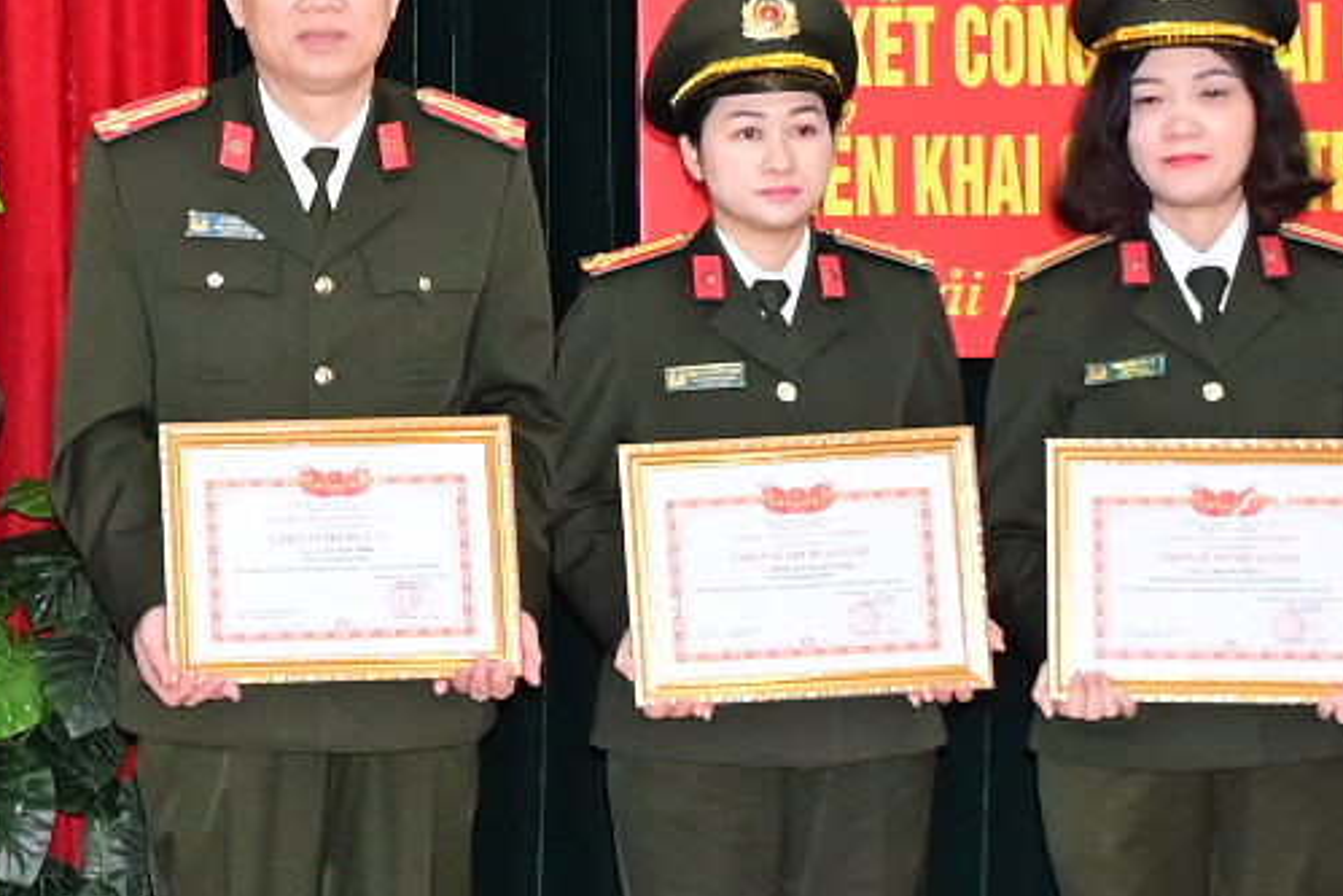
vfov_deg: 10.2
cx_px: -186
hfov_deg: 14.9
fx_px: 5000
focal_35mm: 134
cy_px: 379
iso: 1600
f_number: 3.8
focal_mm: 23
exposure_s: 1/200
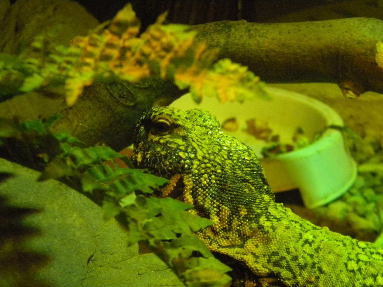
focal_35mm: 105
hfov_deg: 18.7
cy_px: 144
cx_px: 192
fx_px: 1162
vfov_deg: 14.1
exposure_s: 1/90.5
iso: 800
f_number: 4.7
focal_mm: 19
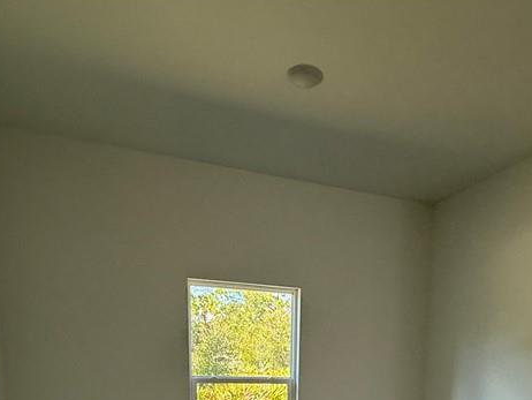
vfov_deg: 38.2
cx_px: 340
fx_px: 477
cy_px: 433
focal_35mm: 31
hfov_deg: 57.4
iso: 100
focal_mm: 2.22
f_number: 2.2
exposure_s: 1/120
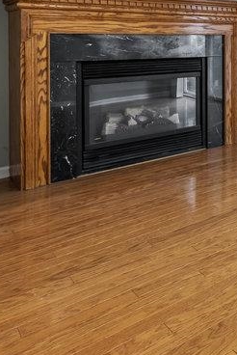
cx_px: 424
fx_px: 375
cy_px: 46
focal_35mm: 38
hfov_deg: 22.0
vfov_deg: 46.5
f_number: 8
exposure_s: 1/1.67
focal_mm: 14
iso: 800
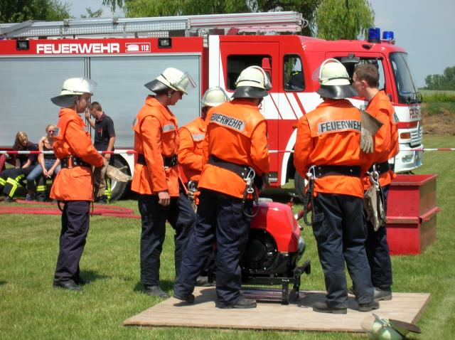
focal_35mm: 102
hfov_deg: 19.3
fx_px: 1339
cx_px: 228
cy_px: 170
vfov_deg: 14.5
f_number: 8.2
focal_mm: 17.1
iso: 50
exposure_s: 1/120
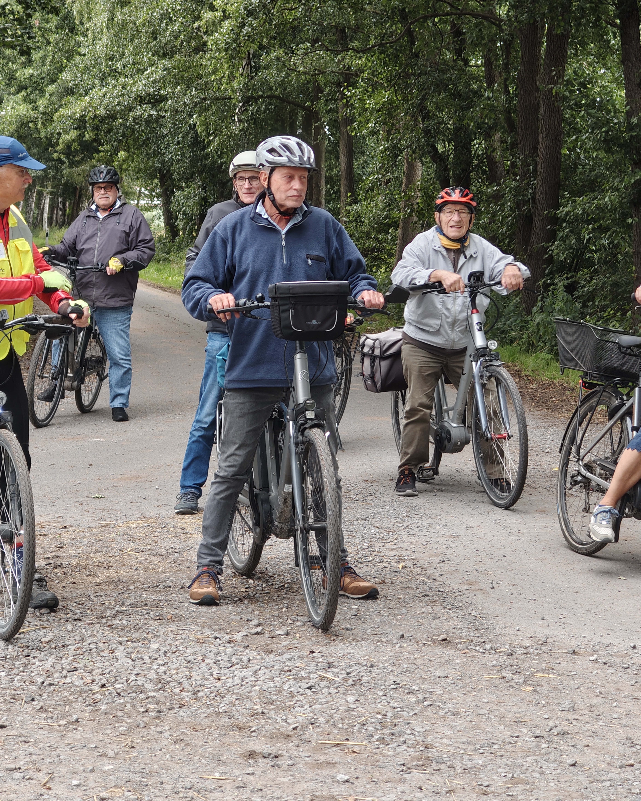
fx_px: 2277
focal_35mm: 96
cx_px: 261
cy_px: 251
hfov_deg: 16.0
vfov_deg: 19.9
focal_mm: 13.3
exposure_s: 1/50
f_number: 2.55
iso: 128
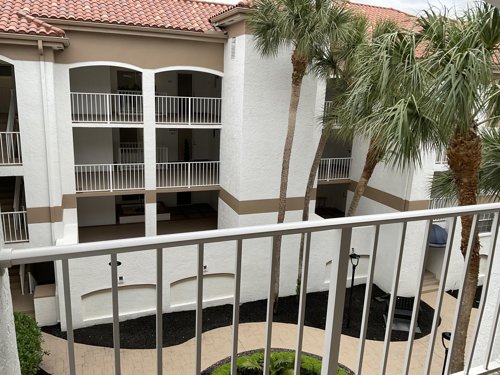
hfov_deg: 61.7
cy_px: 188
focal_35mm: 29
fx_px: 419
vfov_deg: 48.2
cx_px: 250
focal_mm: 3
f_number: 1.8
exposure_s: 1/122
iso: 20
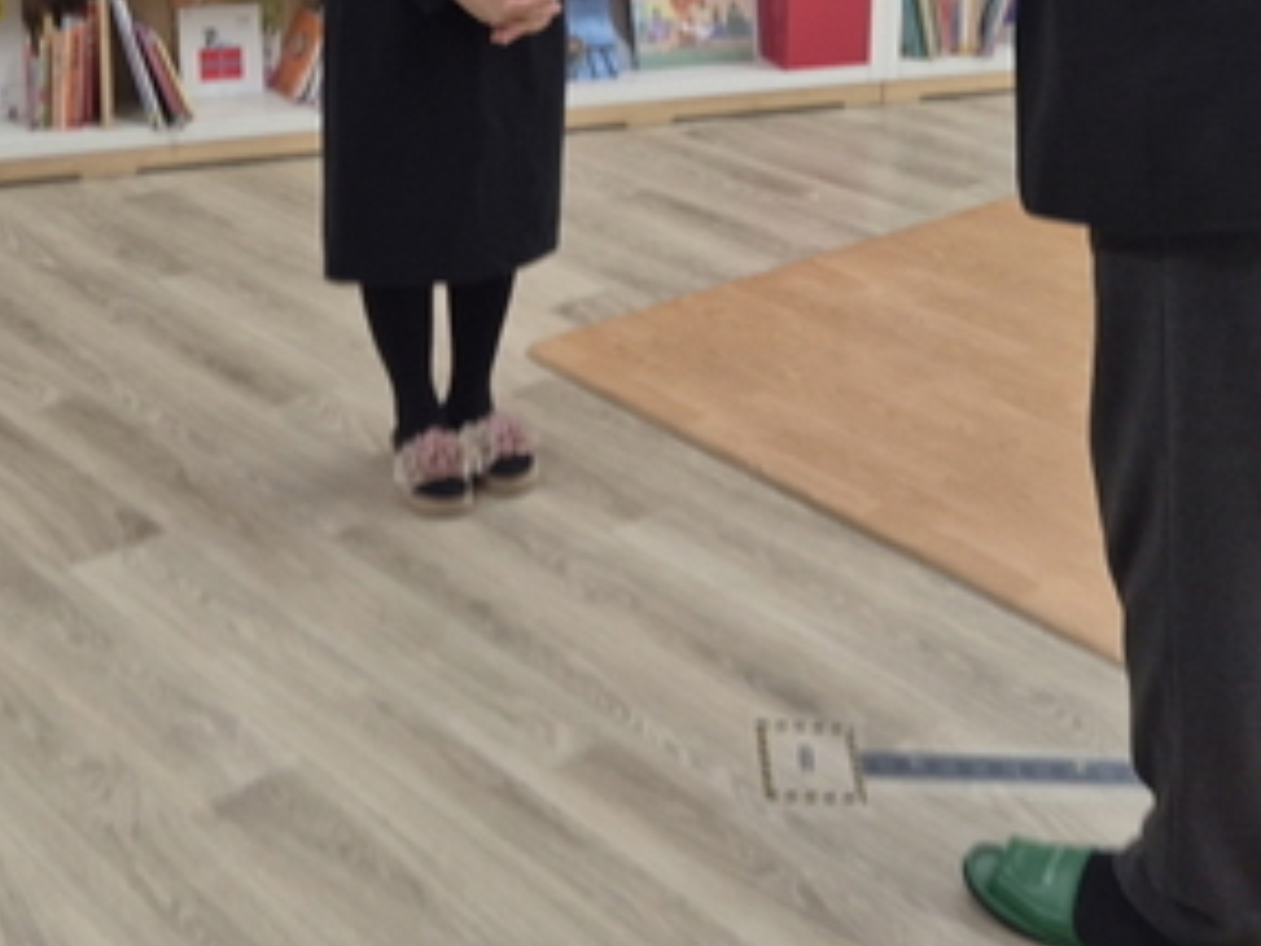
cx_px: 687
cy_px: -138
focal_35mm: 56
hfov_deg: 34.3
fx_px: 2040
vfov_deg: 24.1
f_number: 1.8
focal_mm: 5.4
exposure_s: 1/120
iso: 64
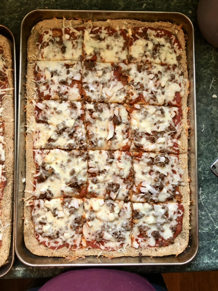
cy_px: 146
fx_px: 235
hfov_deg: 49.7
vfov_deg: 63.4
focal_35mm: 28
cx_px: 109
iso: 40
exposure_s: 1/17
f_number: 1.8
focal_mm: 3.99
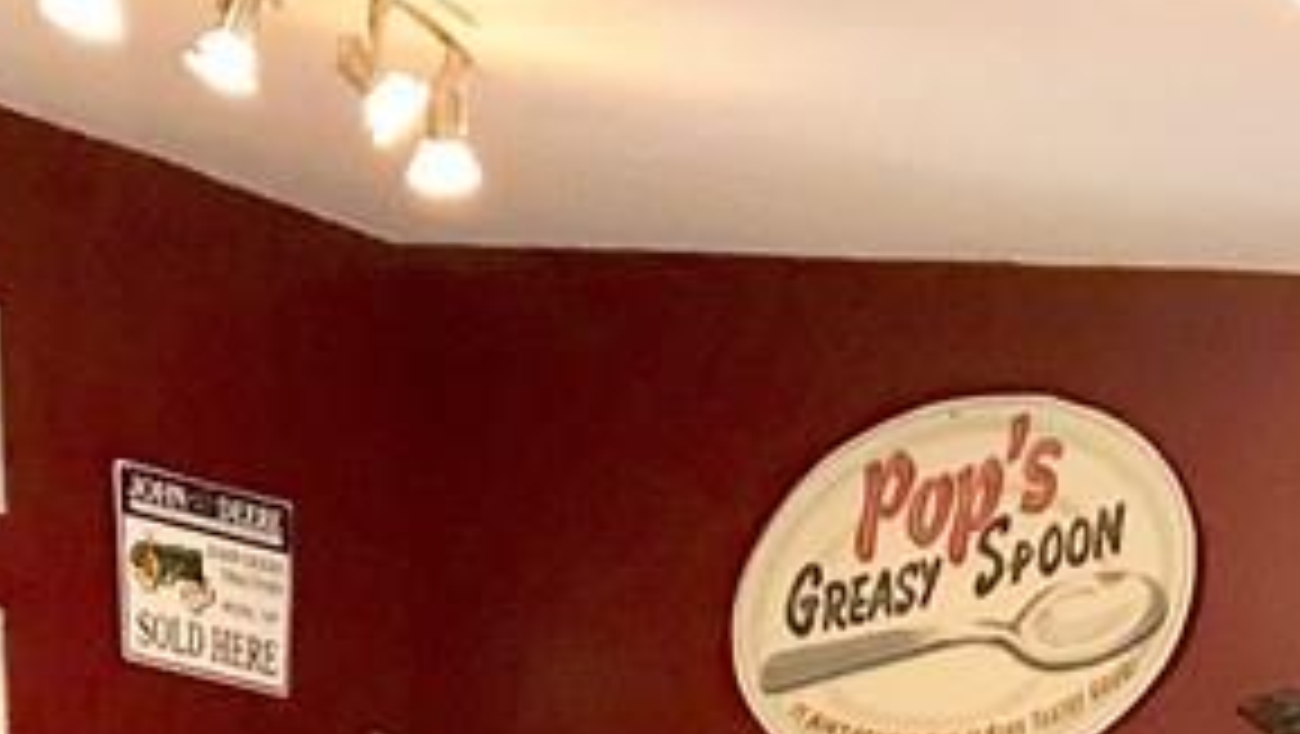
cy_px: 1612
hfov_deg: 19.7
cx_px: 445
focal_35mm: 108
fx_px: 3725
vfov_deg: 10.1
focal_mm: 3.99
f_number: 1.8
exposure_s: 1/15
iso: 64
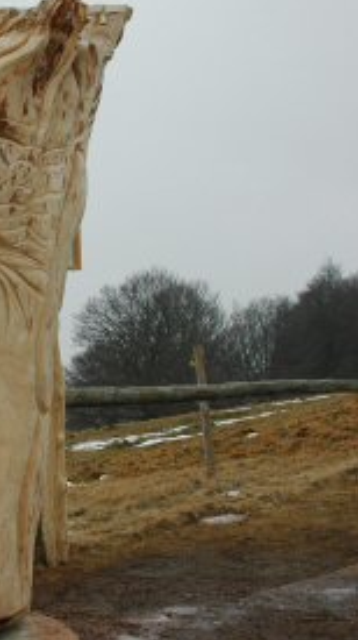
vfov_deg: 26.6
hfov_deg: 14.3
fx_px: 1355
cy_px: 321
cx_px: -135
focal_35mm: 80
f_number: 10
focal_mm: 28
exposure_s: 1/80
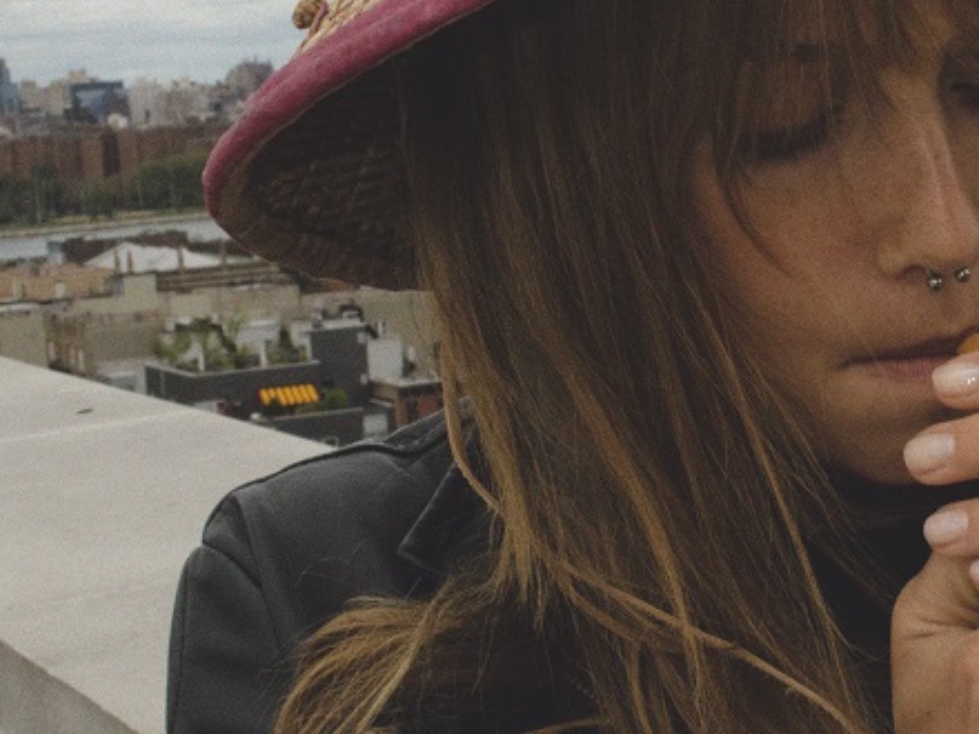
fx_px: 2912
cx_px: 854
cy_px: 234
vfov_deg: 14.3
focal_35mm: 103
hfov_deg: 18.8
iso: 2500
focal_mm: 35
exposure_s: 1/250
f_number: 22
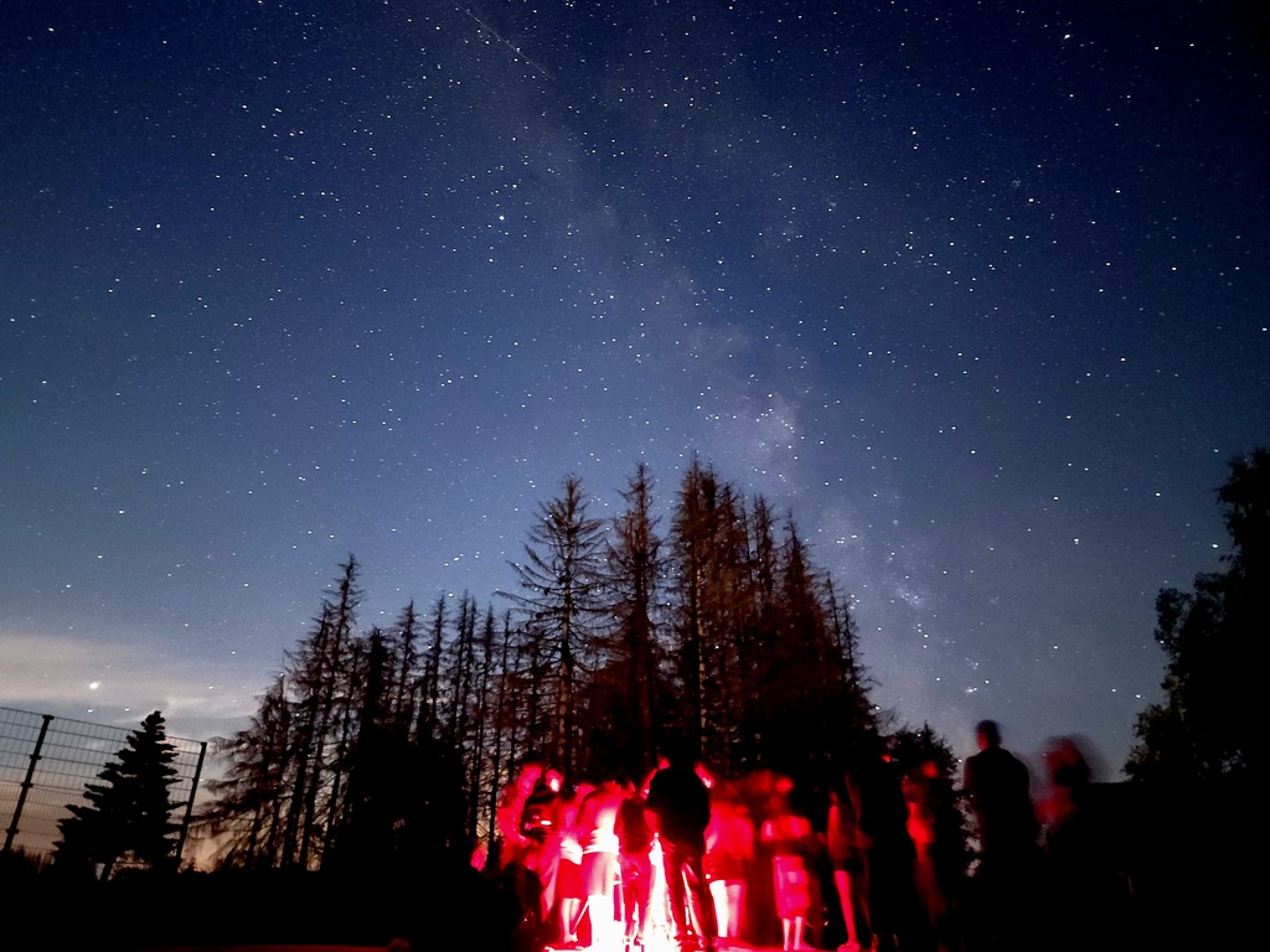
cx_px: 635
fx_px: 844
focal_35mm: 23
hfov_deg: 73.9
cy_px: 476
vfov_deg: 58.9
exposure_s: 30
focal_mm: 6.4
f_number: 1.8
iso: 1600
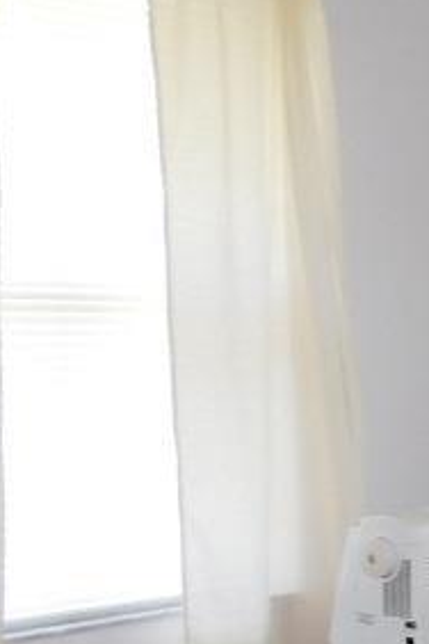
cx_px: 1164
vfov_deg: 22.8
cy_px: 573
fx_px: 1555
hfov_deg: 11.5
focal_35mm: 87
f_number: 3
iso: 200
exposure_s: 1/30
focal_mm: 4
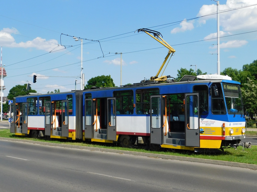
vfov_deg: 39.7
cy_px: 96
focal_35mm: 36
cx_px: 128
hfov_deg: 51.4
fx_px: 267
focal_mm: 6.3
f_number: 7
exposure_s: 1/400
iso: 125
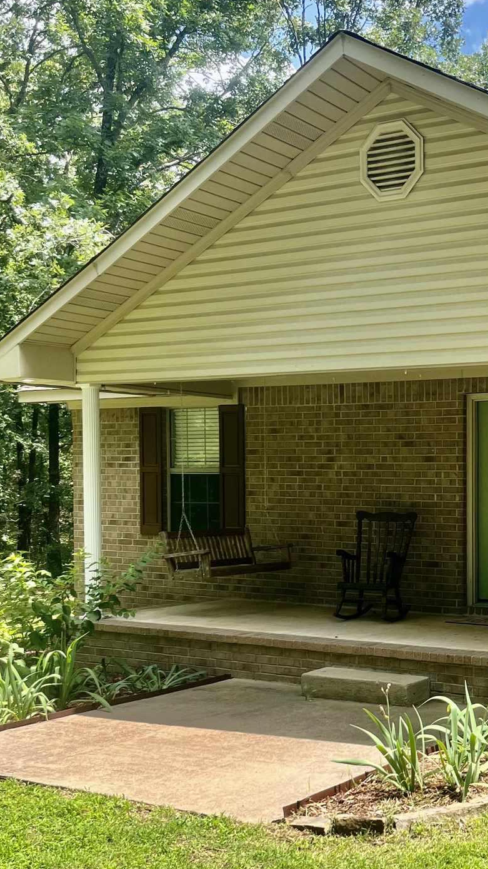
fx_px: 1082
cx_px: 516
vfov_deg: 43.3
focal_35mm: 47
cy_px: 552
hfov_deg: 24.0
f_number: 1.6
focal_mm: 5.1
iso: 50
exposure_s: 1/1018
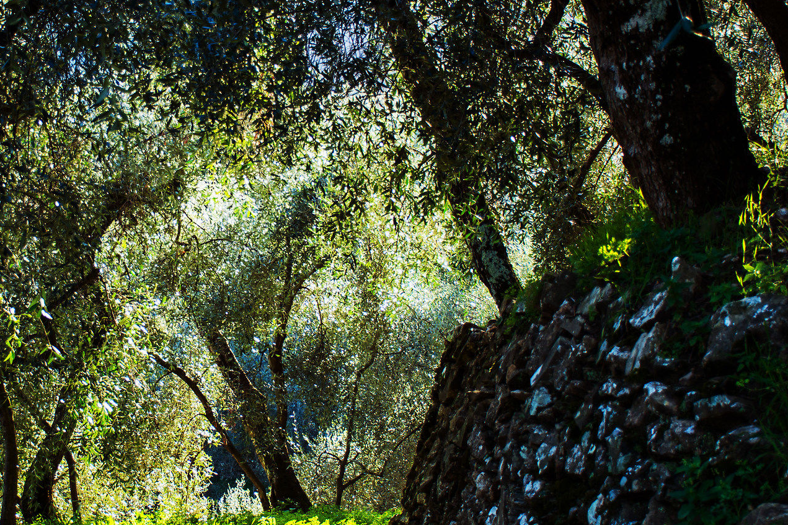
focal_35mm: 85
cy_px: 230
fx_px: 1860
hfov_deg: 23.7
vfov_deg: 16.1
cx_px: 211
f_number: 4.5
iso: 200
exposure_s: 1/200
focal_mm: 30
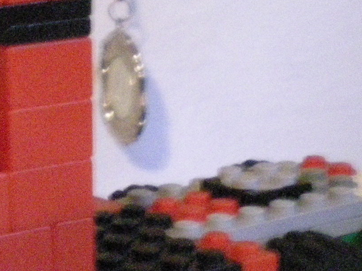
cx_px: 12
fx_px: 1506
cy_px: 240
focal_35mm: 144
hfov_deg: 13.5
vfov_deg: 10.3
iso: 800
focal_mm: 6.3
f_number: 3.1
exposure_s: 1/7.6
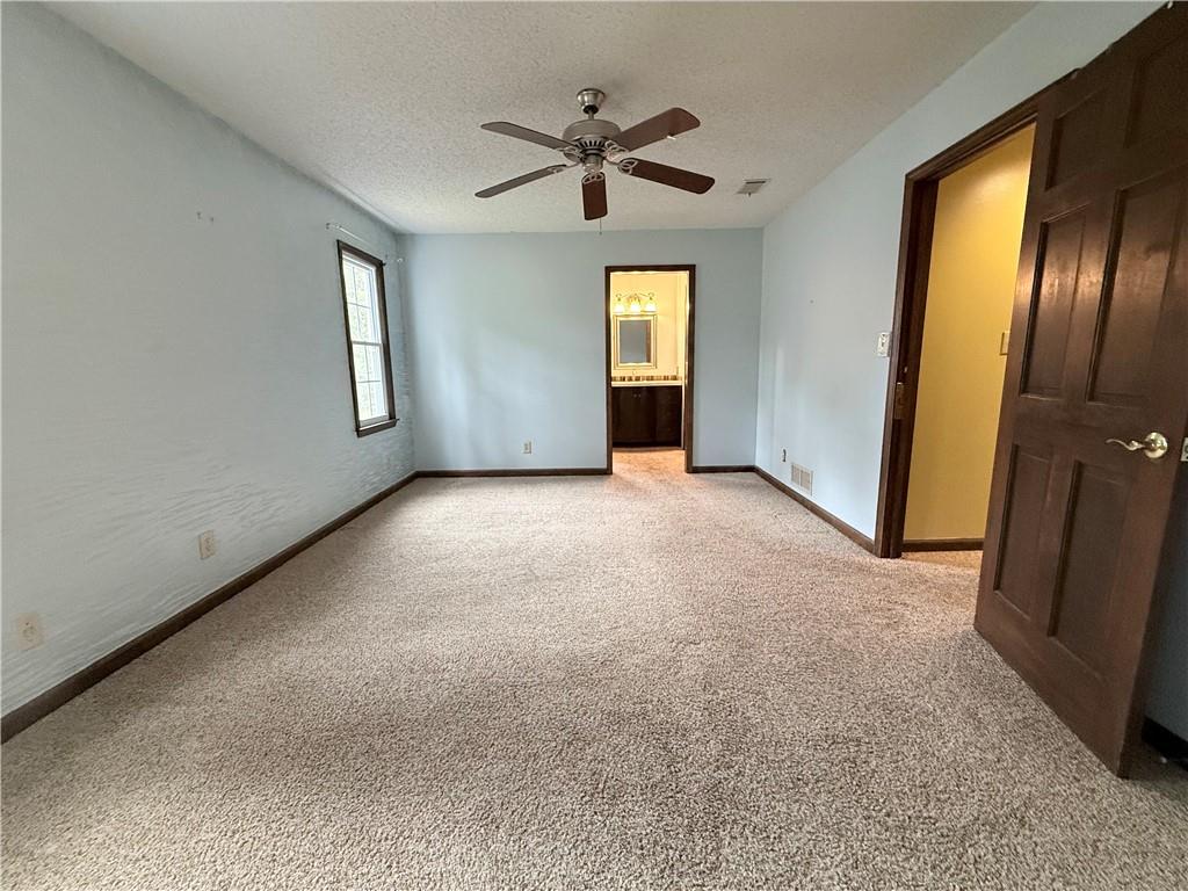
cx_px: 594
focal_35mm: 14
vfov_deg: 85.7
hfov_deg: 102.1
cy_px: 446
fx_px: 480
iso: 400
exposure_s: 1/60
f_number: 2.2
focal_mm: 2.22
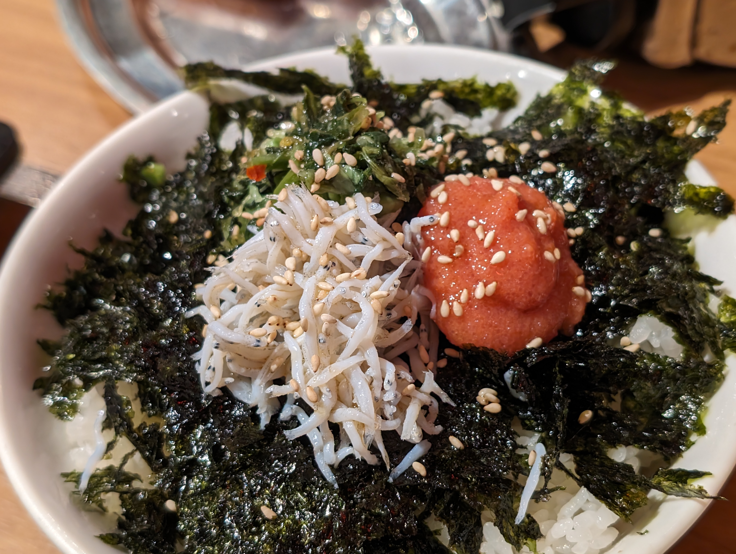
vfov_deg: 29.7
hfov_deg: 38.9
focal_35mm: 49
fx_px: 1043
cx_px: 368
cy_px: 277
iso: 170
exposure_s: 1/63.2
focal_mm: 6.9
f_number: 1.68
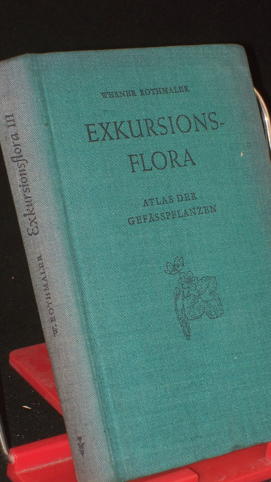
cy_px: 242
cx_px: 143
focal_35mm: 112
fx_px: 1431
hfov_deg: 10.8
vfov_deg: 19.1
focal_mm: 16.8
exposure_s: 1/100
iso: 80
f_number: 4.6
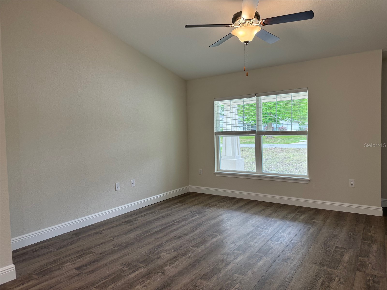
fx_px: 268
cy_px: 145
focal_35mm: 24
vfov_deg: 56.8
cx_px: 194
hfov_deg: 71.6
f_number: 1.78
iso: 125
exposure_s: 1/120
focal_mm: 6.76
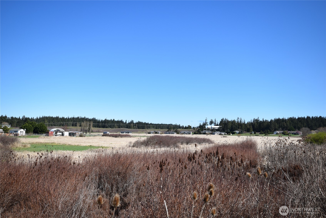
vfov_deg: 43.7
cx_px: 163
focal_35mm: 30
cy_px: 109
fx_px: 272
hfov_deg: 61.9
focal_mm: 20
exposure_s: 1/320
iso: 200
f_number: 9
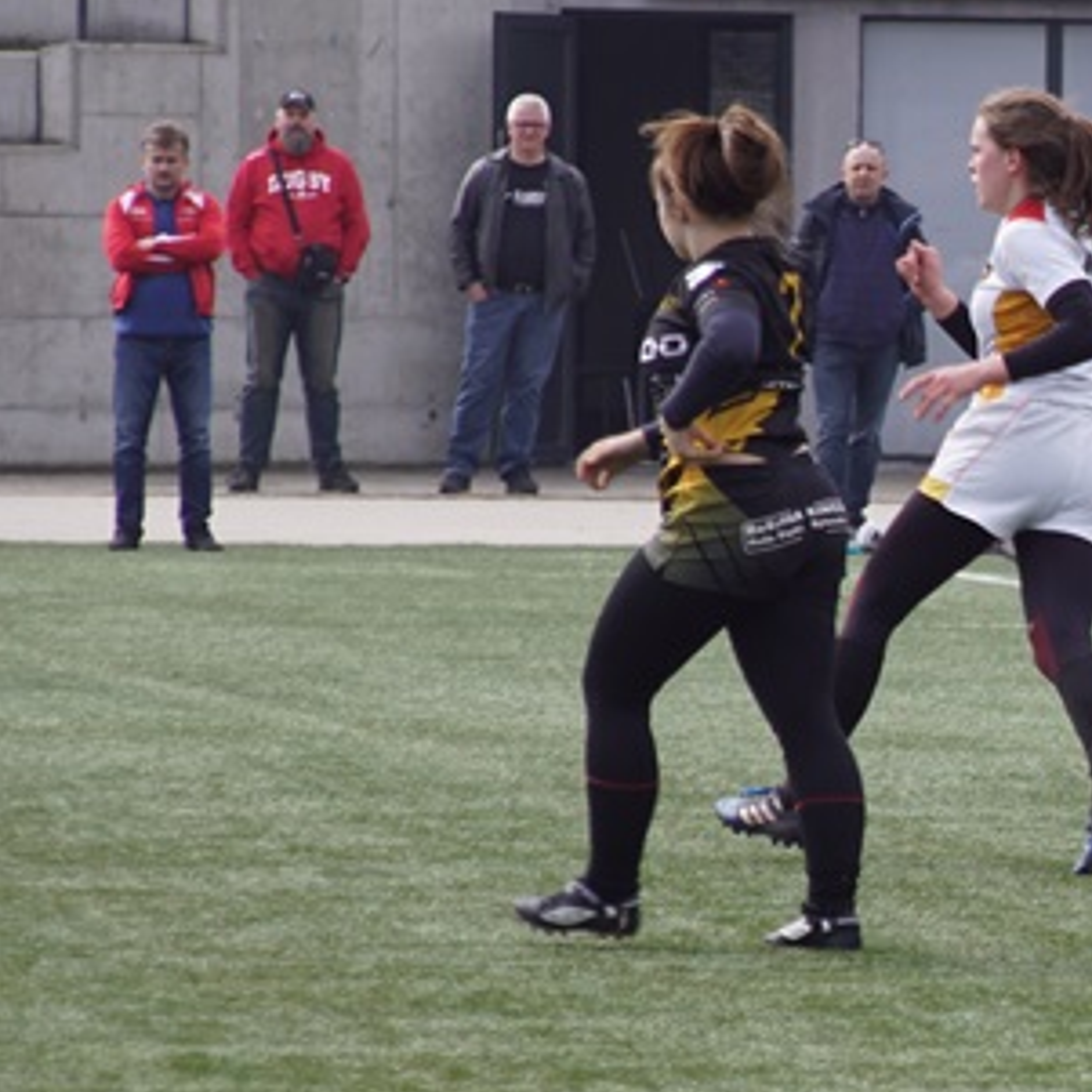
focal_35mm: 550
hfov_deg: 3.2
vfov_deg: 3.2
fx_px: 19630
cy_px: 655
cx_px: 1458
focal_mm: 130
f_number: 5.6
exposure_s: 1/200
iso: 100
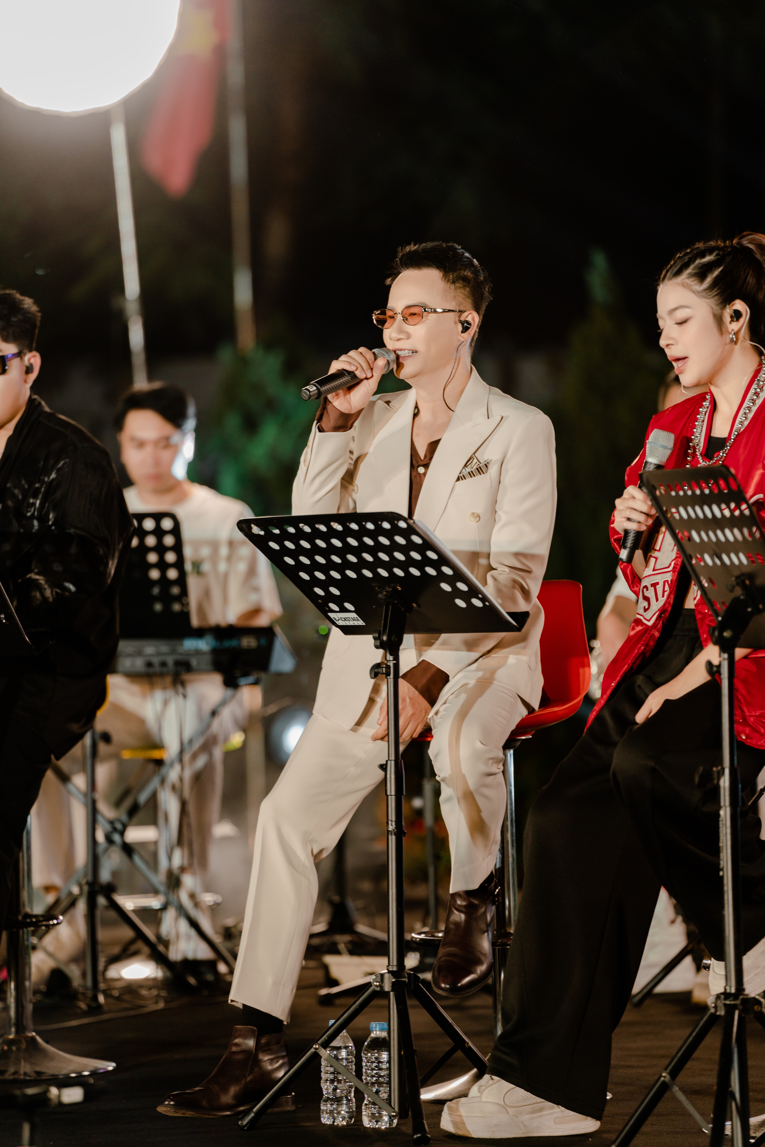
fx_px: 5735
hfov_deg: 7.6
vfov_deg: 11.4
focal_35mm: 180
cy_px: 574
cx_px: 382
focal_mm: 180
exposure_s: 1/125
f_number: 2.8
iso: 800
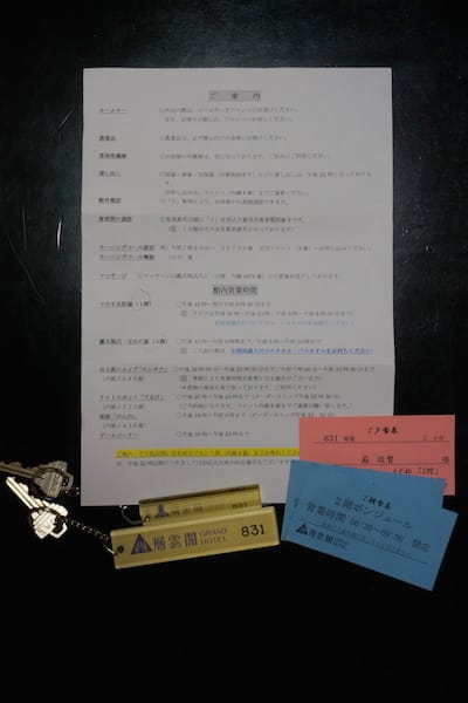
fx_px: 731
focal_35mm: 38
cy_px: 352
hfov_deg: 35.5
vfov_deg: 51.3
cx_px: 234
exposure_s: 1/160
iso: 1000
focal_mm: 25
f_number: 4.5
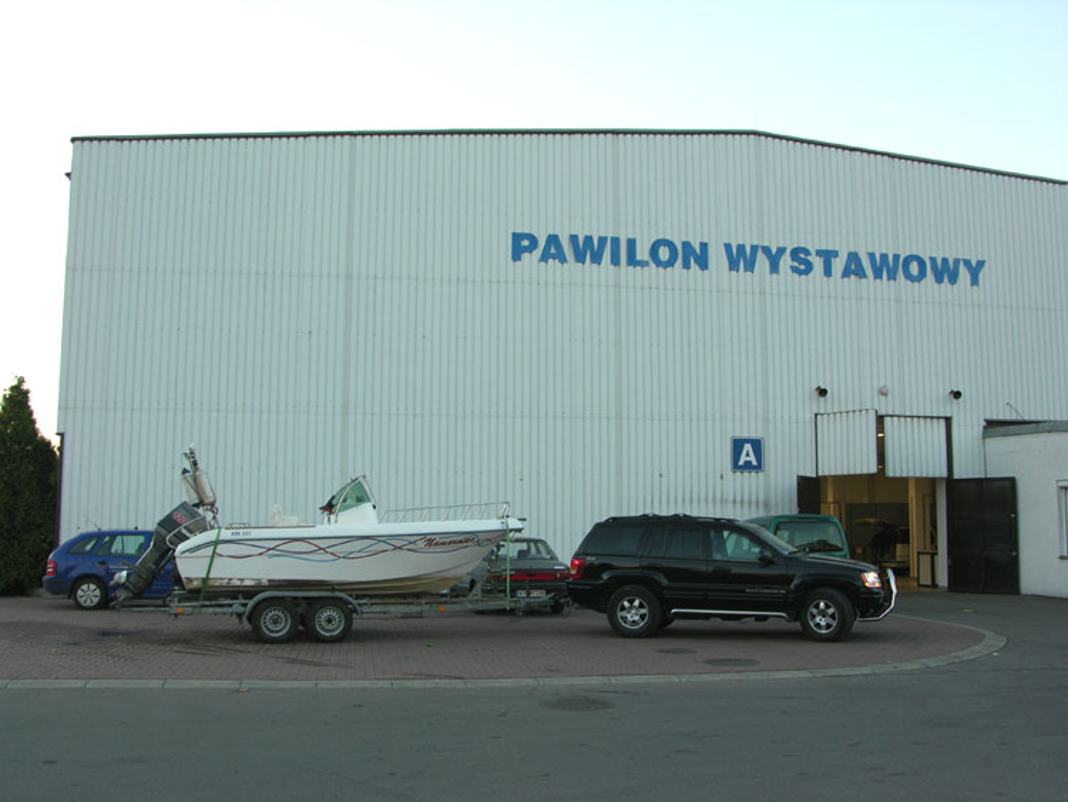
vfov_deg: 40.7
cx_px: 534
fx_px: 1080
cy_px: 401
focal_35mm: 35
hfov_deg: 52.6
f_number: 5
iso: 50
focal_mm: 8.9
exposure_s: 1/14
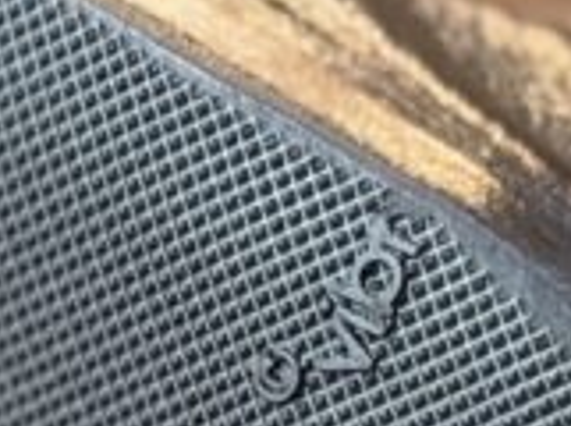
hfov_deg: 6.5
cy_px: 838
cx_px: 301
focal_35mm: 306
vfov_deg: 4.8
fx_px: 5036
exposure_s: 1/40
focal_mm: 6.76
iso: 320
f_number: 1.78
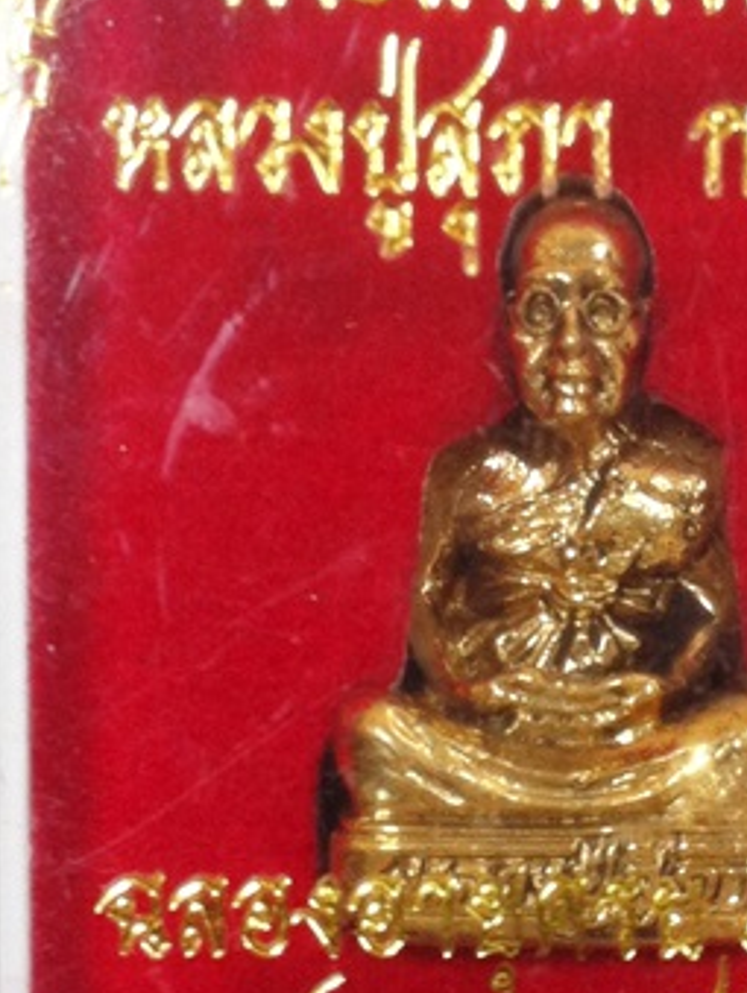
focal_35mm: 62
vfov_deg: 31.2
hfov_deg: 23.4
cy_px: 504
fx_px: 1781
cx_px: 580
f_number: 2.8
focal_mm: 3.85
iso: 100
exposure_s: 1/15
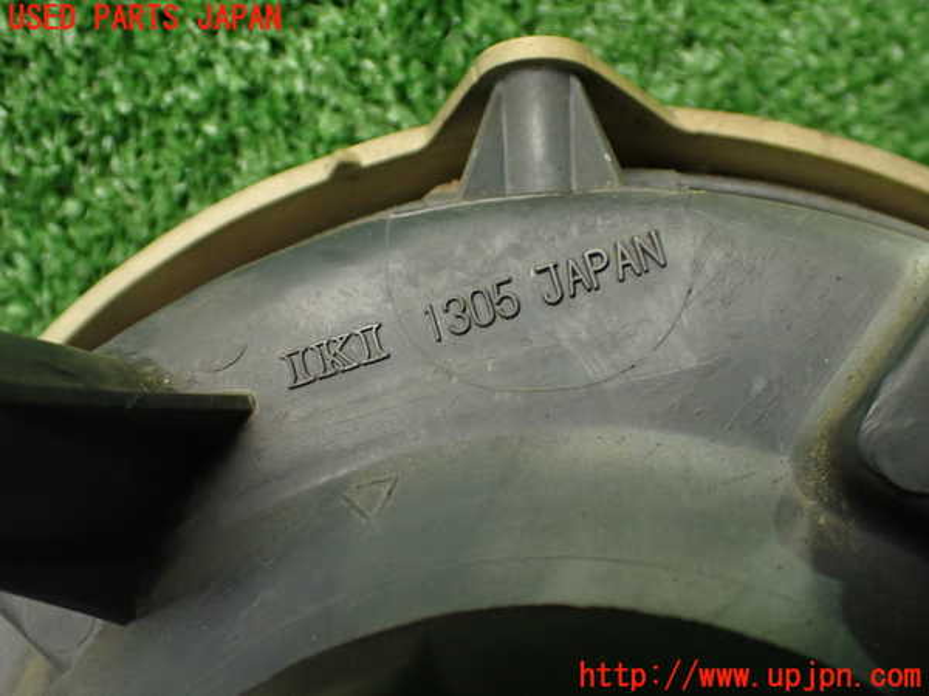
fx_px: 1020
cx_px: 464
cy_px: 348
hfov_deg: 49.0
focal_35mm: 38
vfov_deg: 37.7
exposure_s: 1/100
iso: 800
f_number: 2.7
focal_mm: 6.83
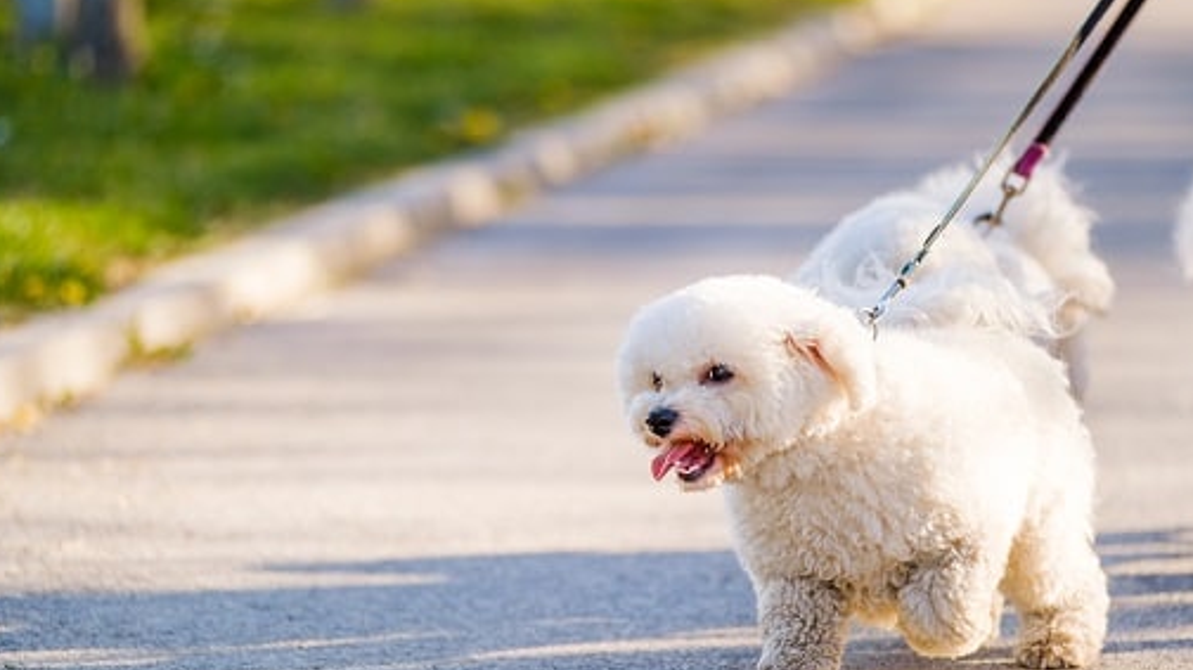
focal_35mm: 262
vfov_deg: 4.6
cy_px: 324
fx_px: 8284
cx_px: 677
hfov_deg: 8.2
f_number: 2.8
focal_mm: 140
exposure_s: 1/850
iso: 200
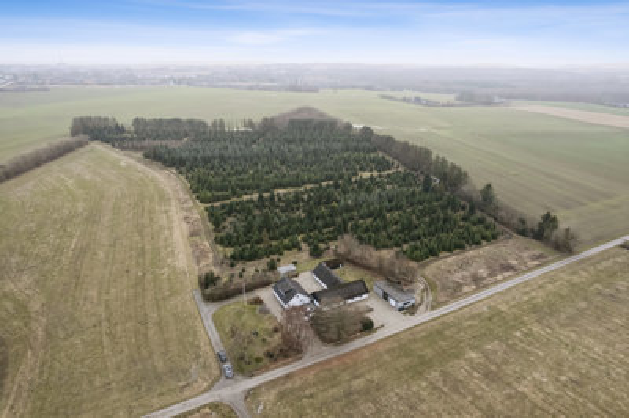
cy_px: 209
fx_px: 384
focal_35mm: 22
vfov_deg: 57.1
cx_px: 314
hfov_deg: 78.6
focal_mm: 8.4
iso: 120
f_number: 2.8
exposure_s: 1/800
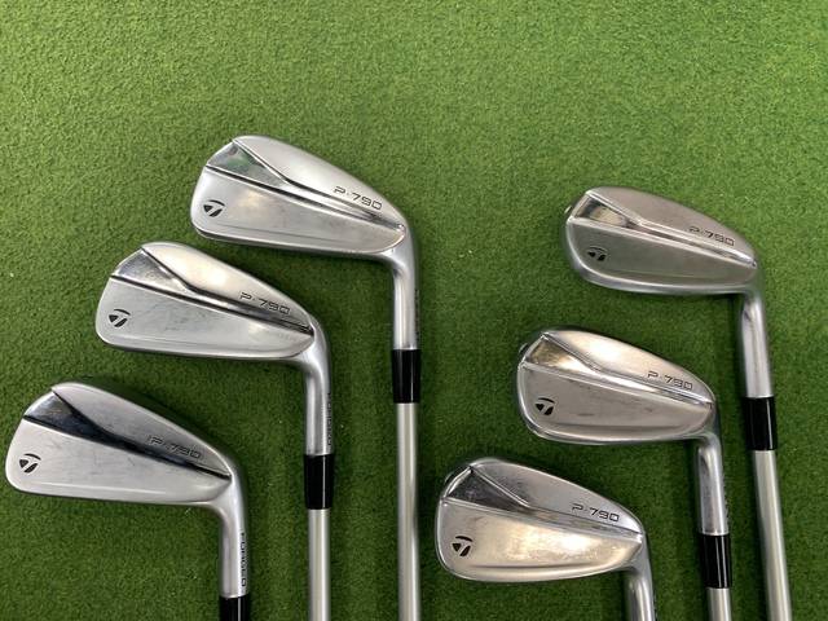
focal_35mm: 26
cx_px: 414
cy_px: 310
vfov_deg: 53.1
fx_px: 622
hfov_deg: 67.3
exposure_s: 1/60
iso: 160
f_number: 1.8
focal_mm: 4.25
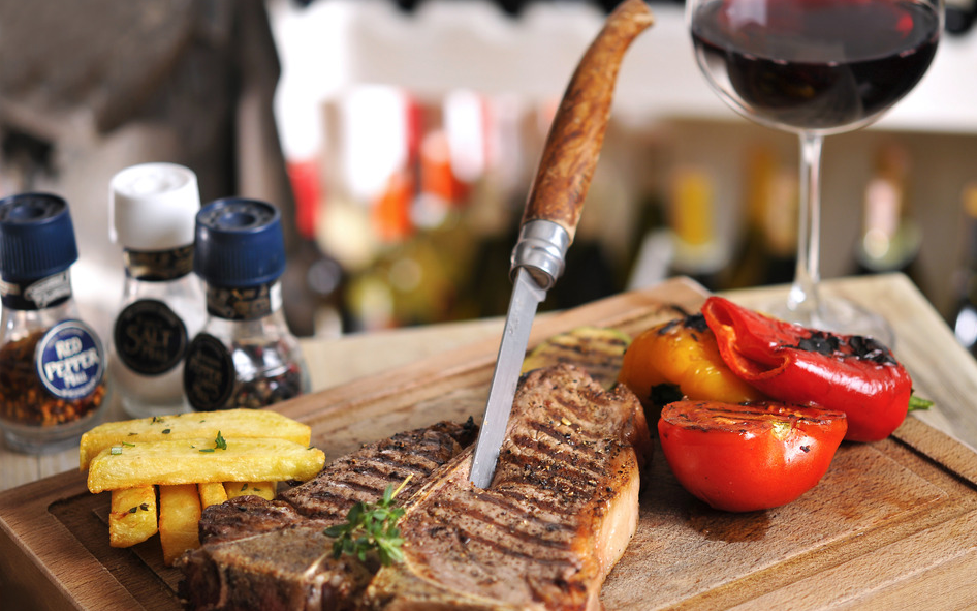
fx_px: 2449
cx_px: 490
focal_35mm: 92
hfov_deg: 22.6
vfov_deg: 14.2
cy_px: 313
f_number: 2.8
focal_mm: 60
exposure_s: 1/60
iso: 200
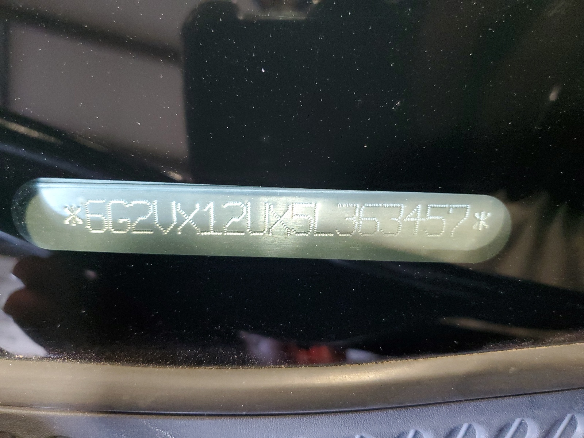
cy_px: 219
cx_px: 292
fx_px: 439
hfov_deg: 67.3
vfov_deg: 53.1
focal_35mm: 26
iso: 333
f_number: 1.5
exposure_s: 1/40
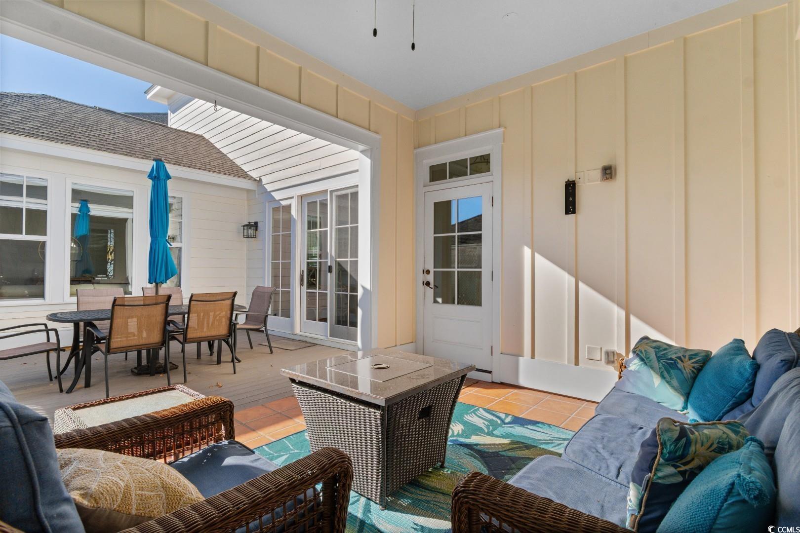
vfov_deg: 73.7
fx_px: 356
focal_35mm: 16
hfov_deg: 96.7
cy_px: 266
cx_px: 400
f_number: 8
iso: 100
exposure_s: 1/250
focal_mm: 11
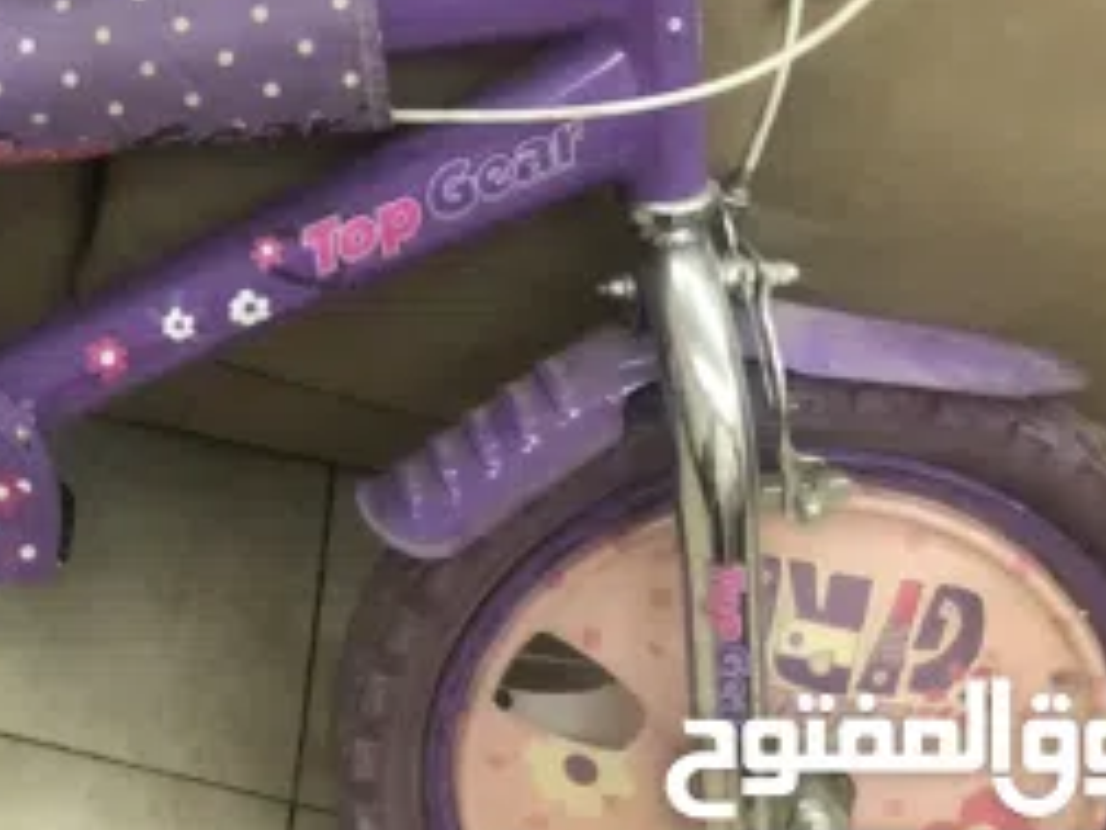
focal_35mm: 71
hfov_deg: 26.0
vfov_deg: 20.2
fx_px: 2268
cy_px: 44
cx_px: 4
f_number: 1.8
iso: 80
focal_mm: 4
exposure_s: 1/5
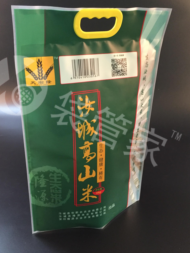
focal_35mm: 34
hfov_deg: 41.7
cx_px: 85
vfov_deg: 53.8
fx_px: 249
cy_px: 111
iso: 250
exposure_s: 1/24
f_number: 2.2
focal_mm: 4.15
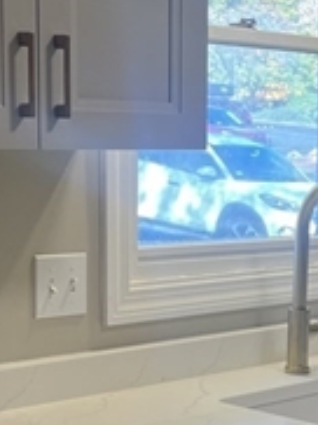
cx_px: 381
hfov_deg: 13.1
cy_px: 339
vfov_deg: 17.8
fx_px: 1351
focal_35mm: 110
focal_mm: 5.7
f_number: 1.5
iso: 64
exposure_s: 1/120
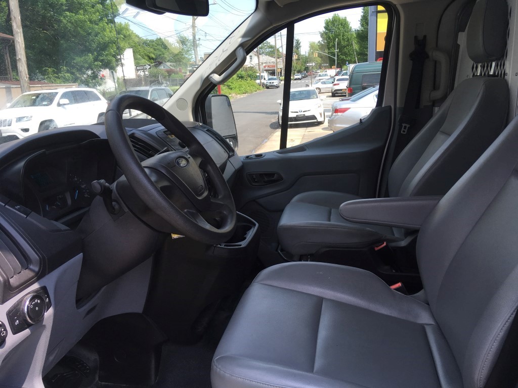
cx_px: 259
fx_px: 434
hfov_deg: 61.7
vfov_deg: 48.2
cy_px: 194
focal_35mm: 29
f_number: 2.2
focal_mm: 4.15
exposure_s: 1/411
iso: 25
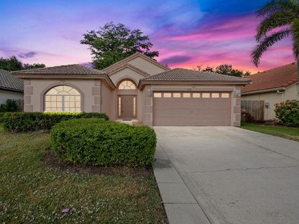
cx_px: 134
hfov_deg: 94.2
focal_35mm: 16
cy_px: 108
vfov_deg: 78.0
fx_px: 138
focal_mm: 14
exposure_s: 1/500
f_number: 8
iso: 400
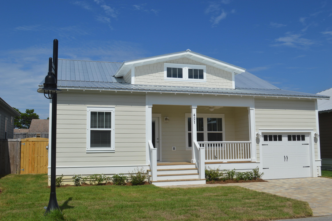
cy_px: 110
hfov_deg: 53.2
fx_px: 332
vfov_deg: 36.8
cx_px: 166
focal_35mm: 36
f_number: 10
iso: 100
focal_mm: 24
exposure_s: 1/400
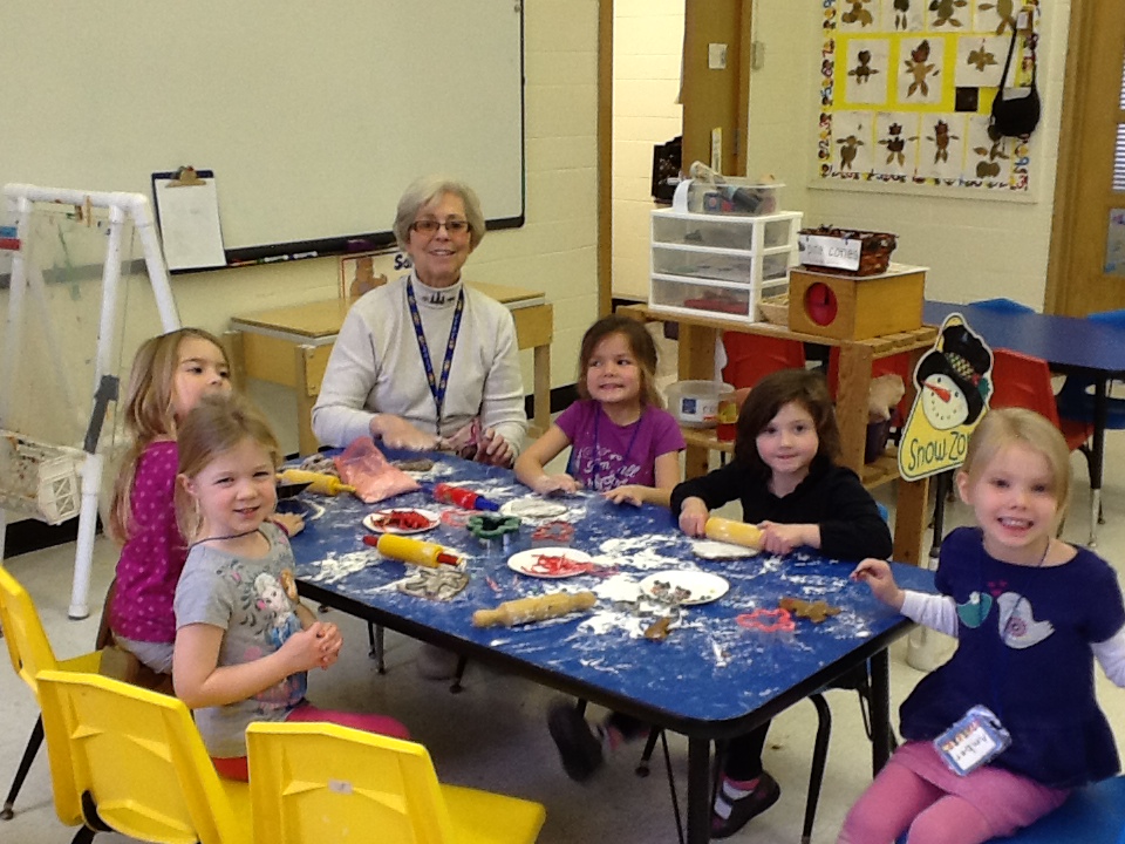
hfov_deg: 42.9
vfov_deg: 32.9
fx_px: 1430
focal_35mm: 44
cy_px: 422
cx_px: 562
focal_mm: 2.03
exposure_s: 1/30
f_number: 2.4
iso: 50
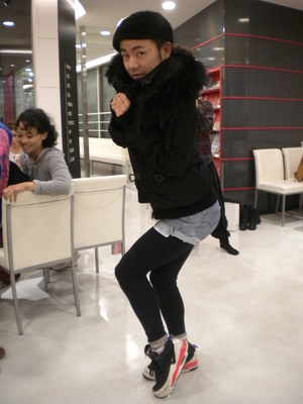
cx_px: 152
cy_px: 202
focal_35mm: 35
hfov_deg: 40.7
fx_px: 408
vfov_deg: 52.6
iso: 400
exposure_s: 1/40.2
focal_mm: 6.3
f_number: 3.1
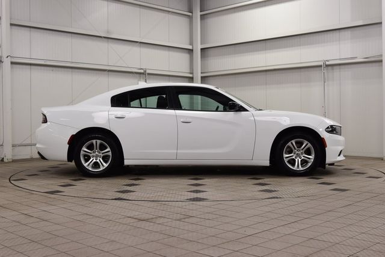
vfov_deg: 29.9
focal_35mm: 45
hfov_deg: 43.6
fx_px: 481
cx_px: 192
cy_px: 128
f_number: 7.1
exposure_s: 1/40
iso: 400
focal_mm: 30
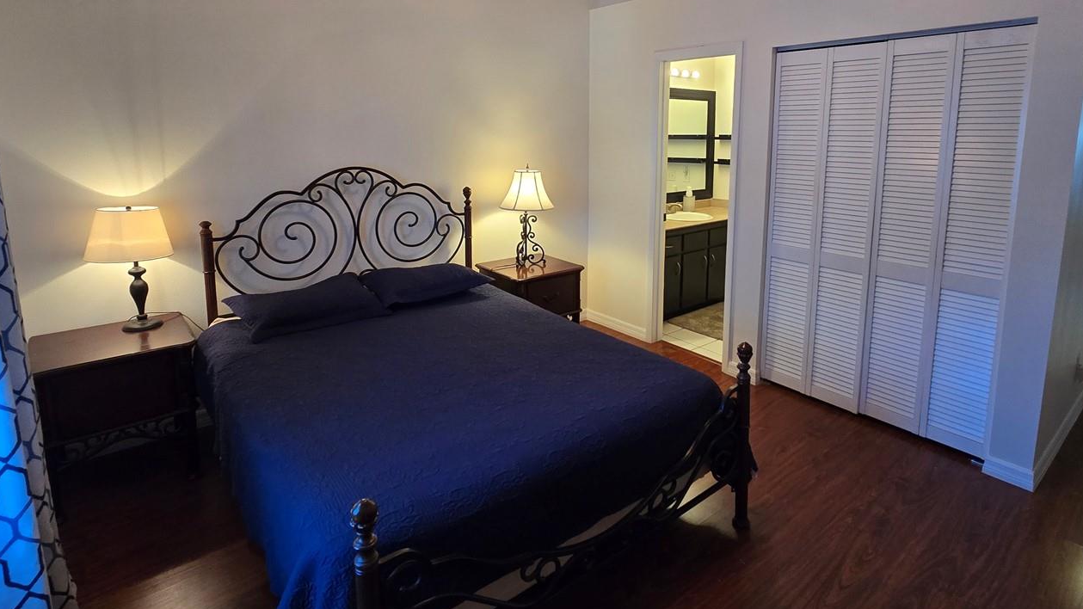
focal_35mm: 18
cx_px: 573
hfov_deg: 92.6
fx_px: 517
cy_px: 200
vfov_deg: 59.5
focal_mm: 2.2
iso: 250
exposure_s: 1/60
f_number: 2.2
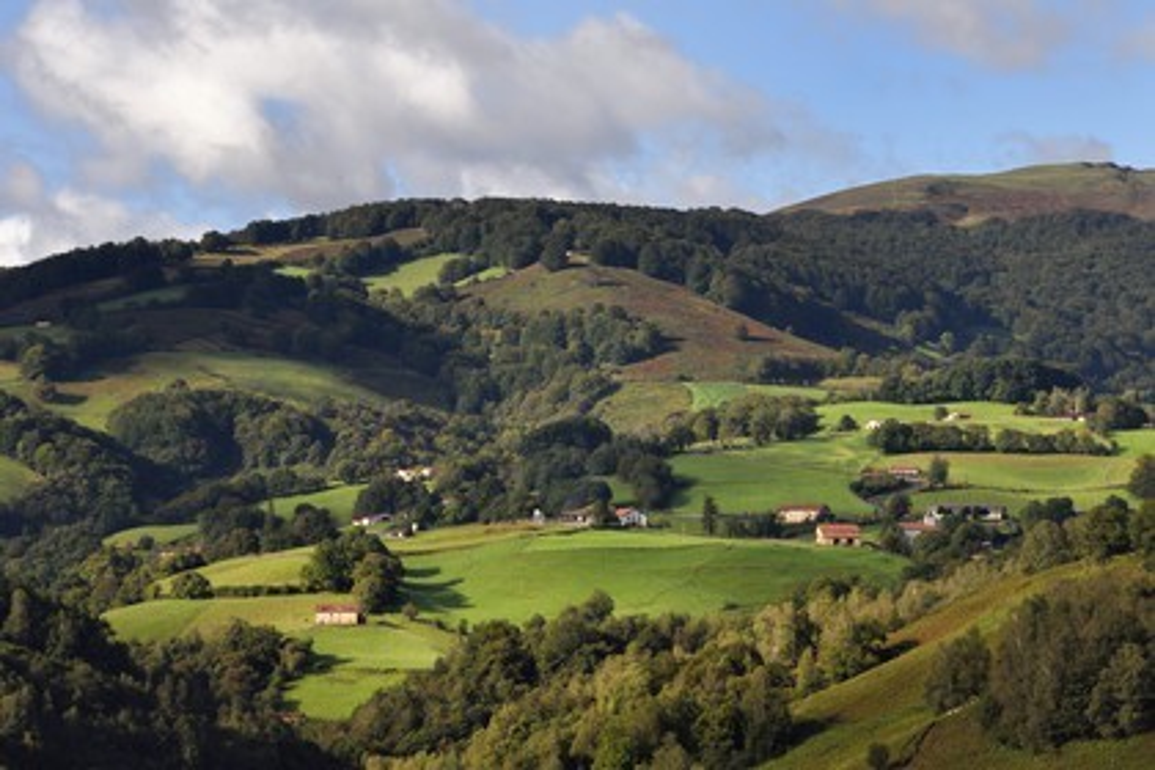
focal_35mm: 130
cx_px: 578
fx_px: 4171
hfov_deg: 15.8
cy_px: 385
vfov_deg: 10.5
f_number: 16
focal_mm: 130
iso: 400
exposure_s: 1/250
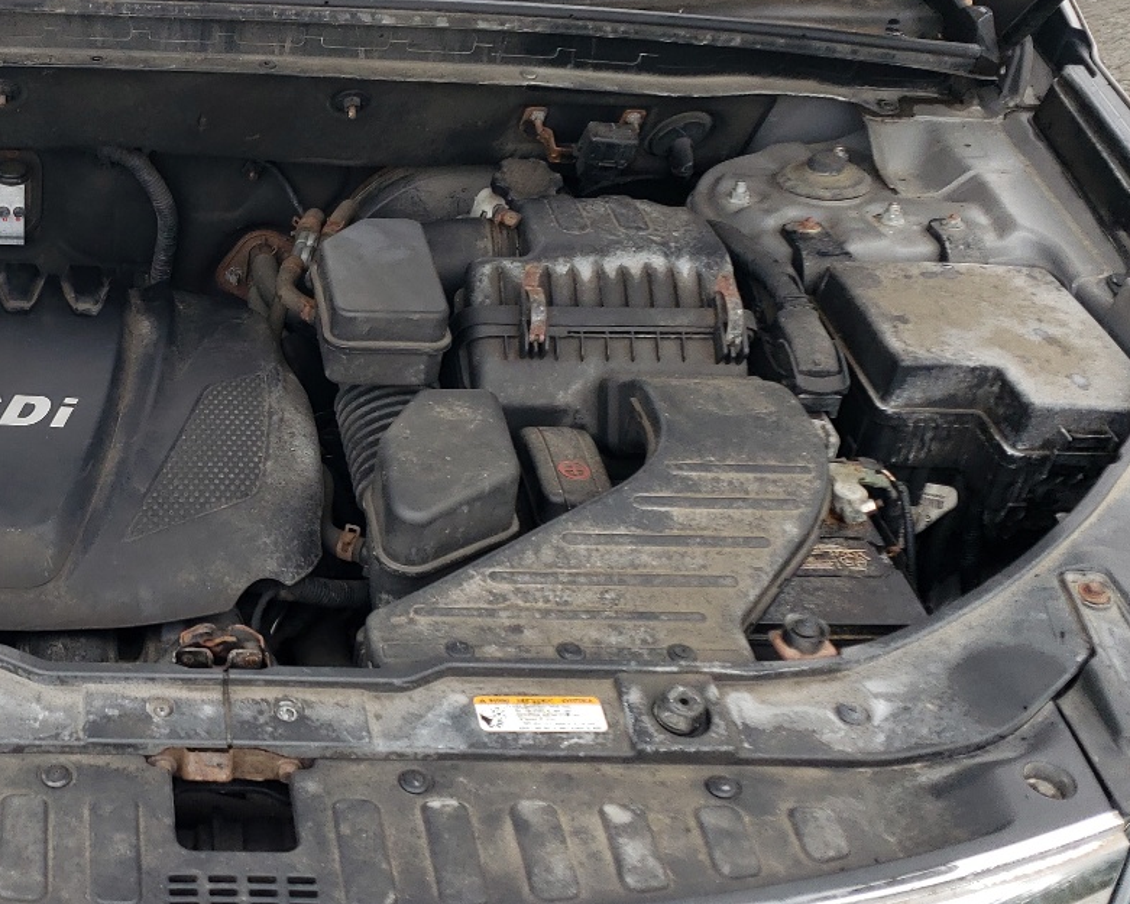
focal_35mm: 52
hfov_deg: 34.6
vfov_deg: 29.1
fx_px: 1739
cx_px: 184
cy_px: 430
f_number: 1.5
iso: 50
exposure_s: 1/294
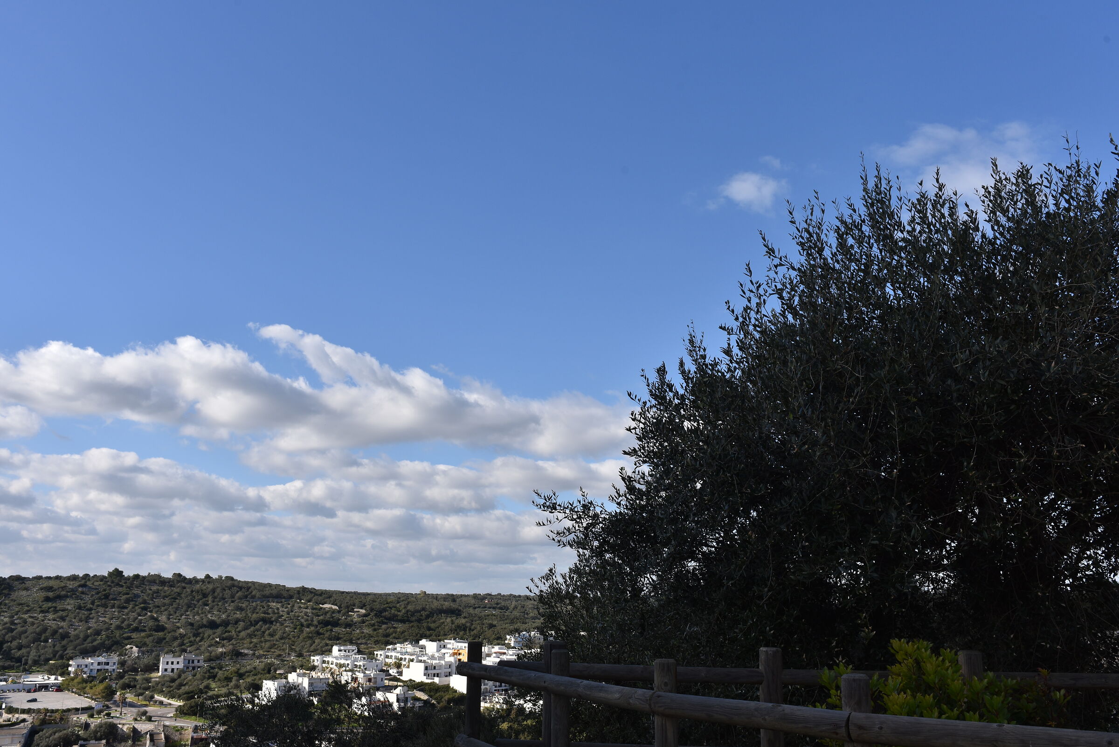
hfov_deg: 65.5
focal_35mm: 28
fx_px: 871
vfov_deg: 46.4
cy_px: 374
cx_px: 560
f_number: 11
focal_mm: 28
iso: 200
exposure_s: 1/500
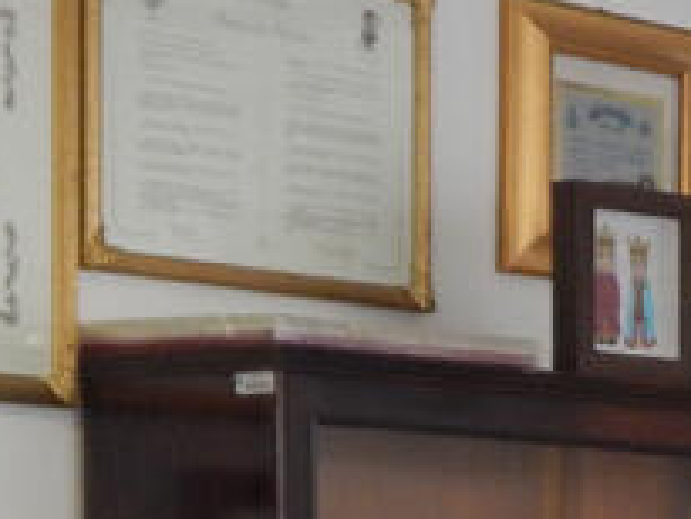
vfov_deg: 6.4
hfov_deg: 8.7
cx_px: 1116
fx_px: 4434
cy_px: 1213
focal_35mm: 222
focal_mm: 6.8
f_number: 3.4
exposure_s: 1/30
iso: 220
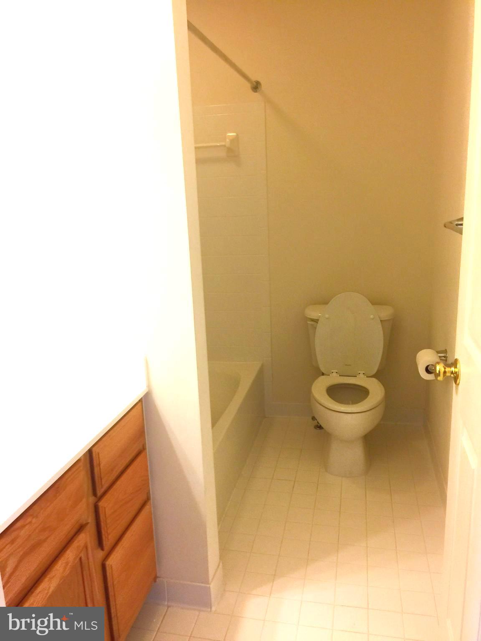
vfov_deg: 61.7
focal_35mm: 29
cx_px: 240
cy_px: 320
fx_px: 537
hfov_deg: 48.2
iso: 32
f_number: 2.2
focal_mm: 4.15
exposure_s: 1/15
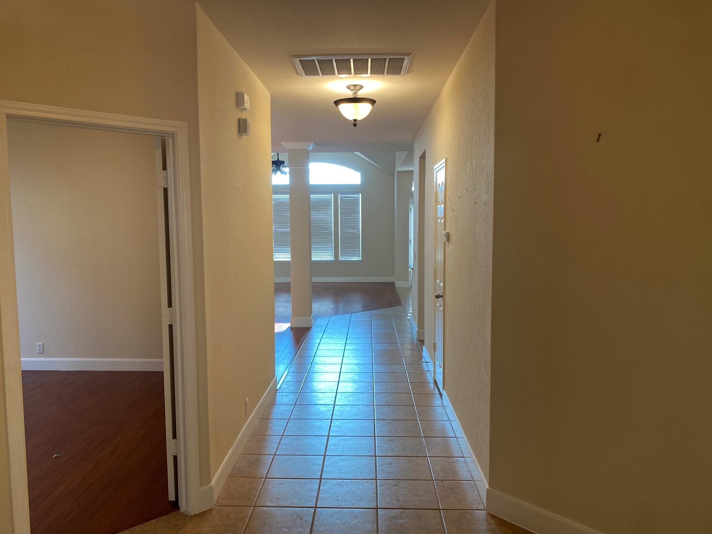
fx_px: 555
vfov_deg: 51.4
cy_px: 269
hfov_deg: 65.3
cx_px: 350
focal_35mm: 27
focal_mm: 4.25
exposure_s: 1/120
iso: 125
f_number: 1.8
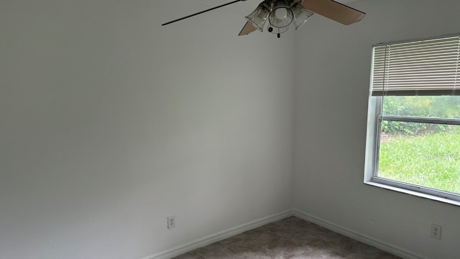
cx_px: 230
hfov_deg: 69.9
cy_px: 155
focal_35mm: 27
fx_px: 329
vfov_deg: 42.7
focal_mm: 6.86
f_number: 1.78
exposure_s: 1/121
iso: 125
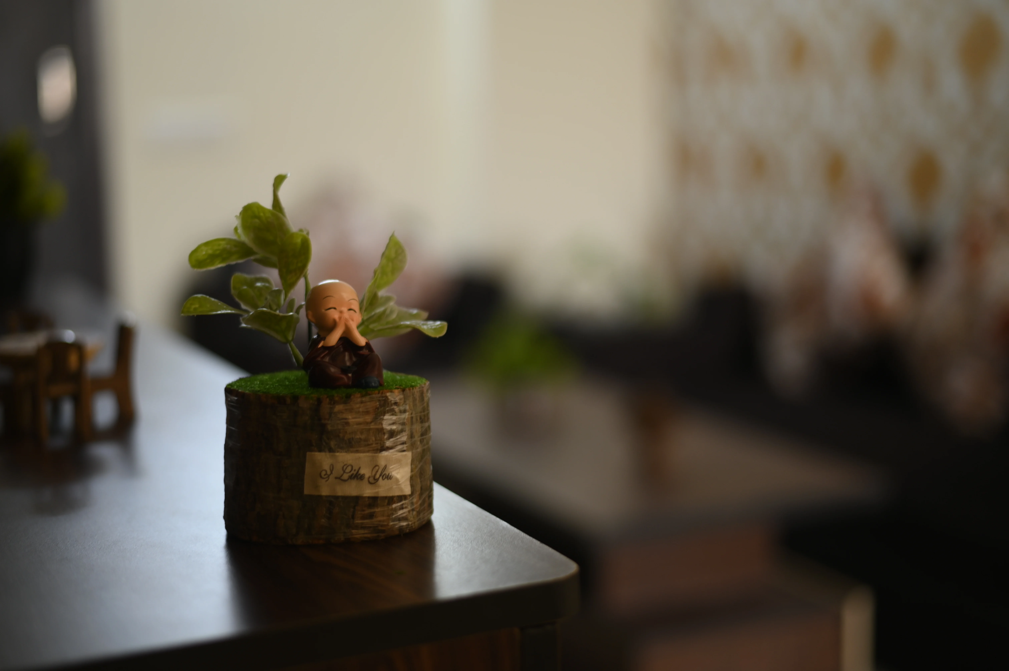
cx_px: 504
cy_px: 336
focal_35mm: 50
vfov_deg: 27.0
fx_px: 1400
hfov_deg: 39.6
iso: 250
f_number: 1.8
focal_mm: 50
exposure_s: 1/60
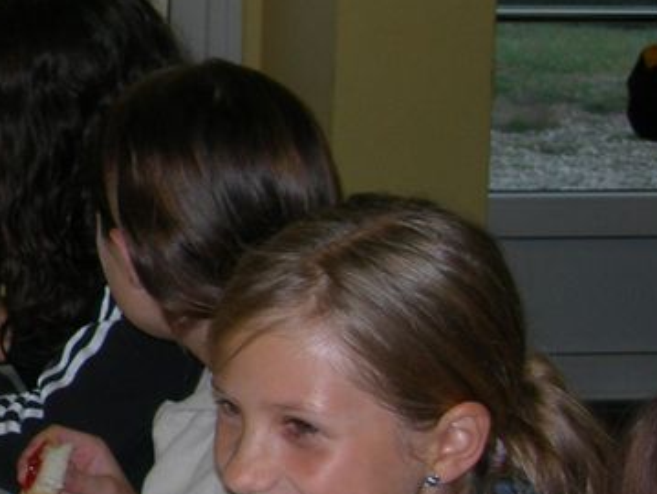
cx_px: -447
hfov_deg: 13.2
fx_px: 2603
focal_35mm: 137
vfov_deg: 10.8
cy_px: 152
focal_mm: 7.8
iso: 50
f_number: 2.8
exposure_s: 1/60.1
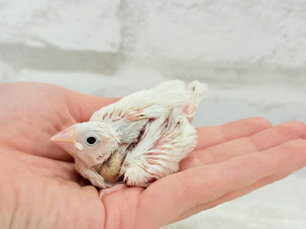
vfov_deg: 28.0
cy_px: 114
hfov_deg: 36.8
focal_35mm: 52
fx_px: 460
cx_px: 153
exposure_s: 1/100
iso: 80
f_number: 1.6
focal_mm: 5.96
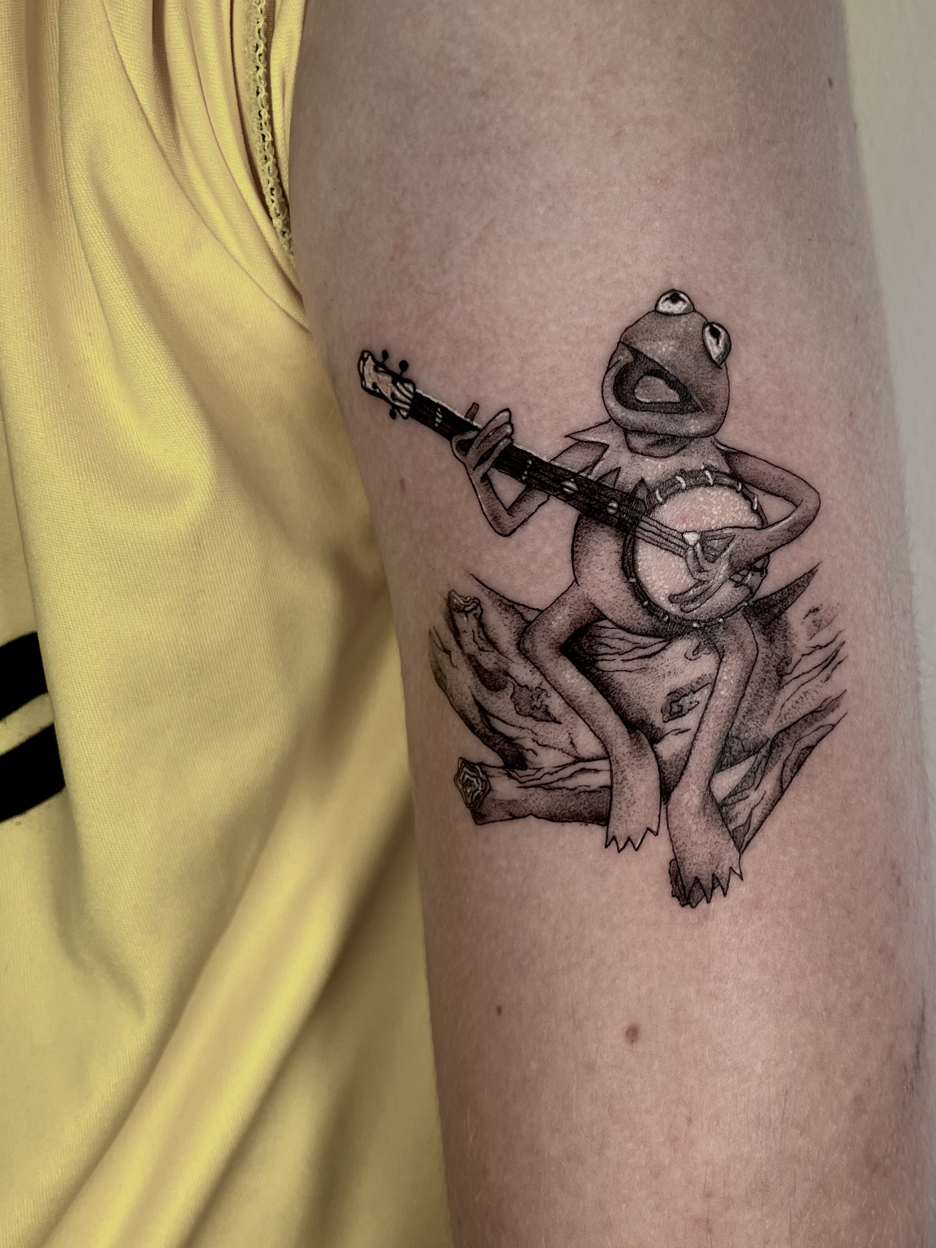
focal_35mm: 38
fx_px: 1370
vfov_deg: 48.8
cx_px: 668
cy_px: 525
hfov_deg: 37.1
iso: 80
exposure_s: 1/121
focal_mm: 5.7
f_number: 1.5
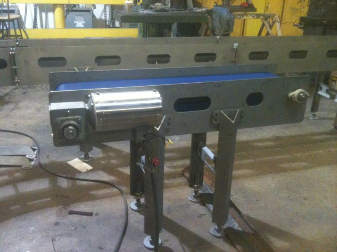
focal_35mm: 35
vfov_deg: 40.7
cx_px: 168
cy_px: 126
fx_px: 341
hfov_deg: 52.6
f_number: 2.8
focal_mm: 3.85
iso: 500
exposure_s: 1/13
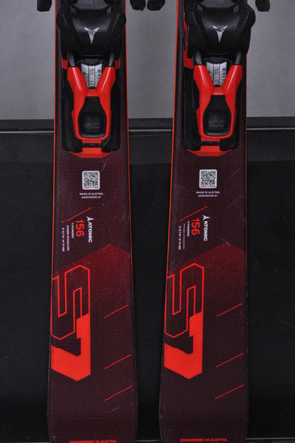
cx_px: 148
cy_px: 222
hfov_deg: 10.1
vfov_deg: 15.2
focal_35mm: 135
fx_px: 1663
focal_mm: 90
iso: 3200
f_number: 9.5
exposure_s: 1/125
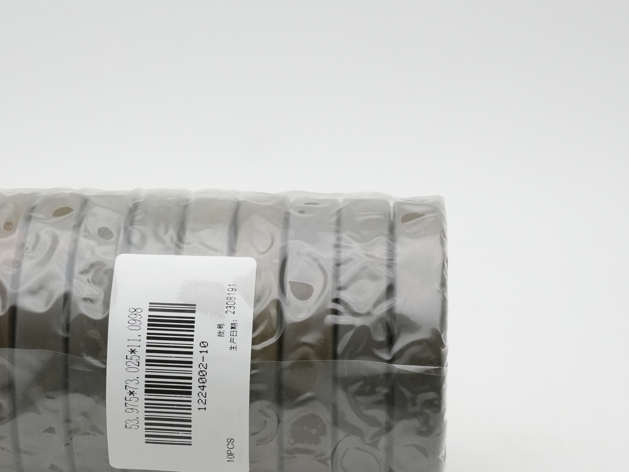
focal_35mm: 88
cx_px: 202
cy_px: 352
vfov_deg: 16.7
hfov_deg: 22.2
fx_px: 1599
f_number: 11
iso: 1600
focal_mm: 30
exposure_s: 1/160
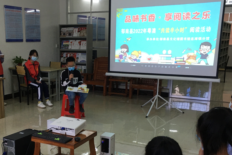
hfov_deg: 41.4
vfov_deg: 28.3
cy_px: 115
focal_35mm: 47
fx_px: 303
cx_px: 79
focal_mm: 4.15
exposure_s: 1/33
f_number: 2.2
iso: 50
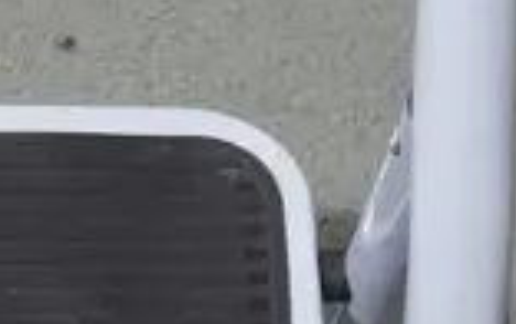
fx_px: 3718
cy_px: 152
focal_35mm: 264
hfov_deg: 7.7
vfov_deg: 5.0
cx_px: -326
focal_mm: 19
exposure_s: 1/60
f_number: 4.1
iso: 640
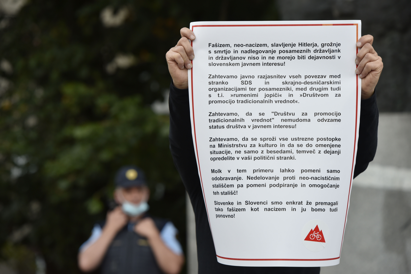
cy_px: 137
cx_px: 206
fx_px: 2056
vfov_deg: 7.6
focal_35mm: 180
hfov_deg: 11.4
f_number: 5.6
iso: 1000
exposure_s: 1/125
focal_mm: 180
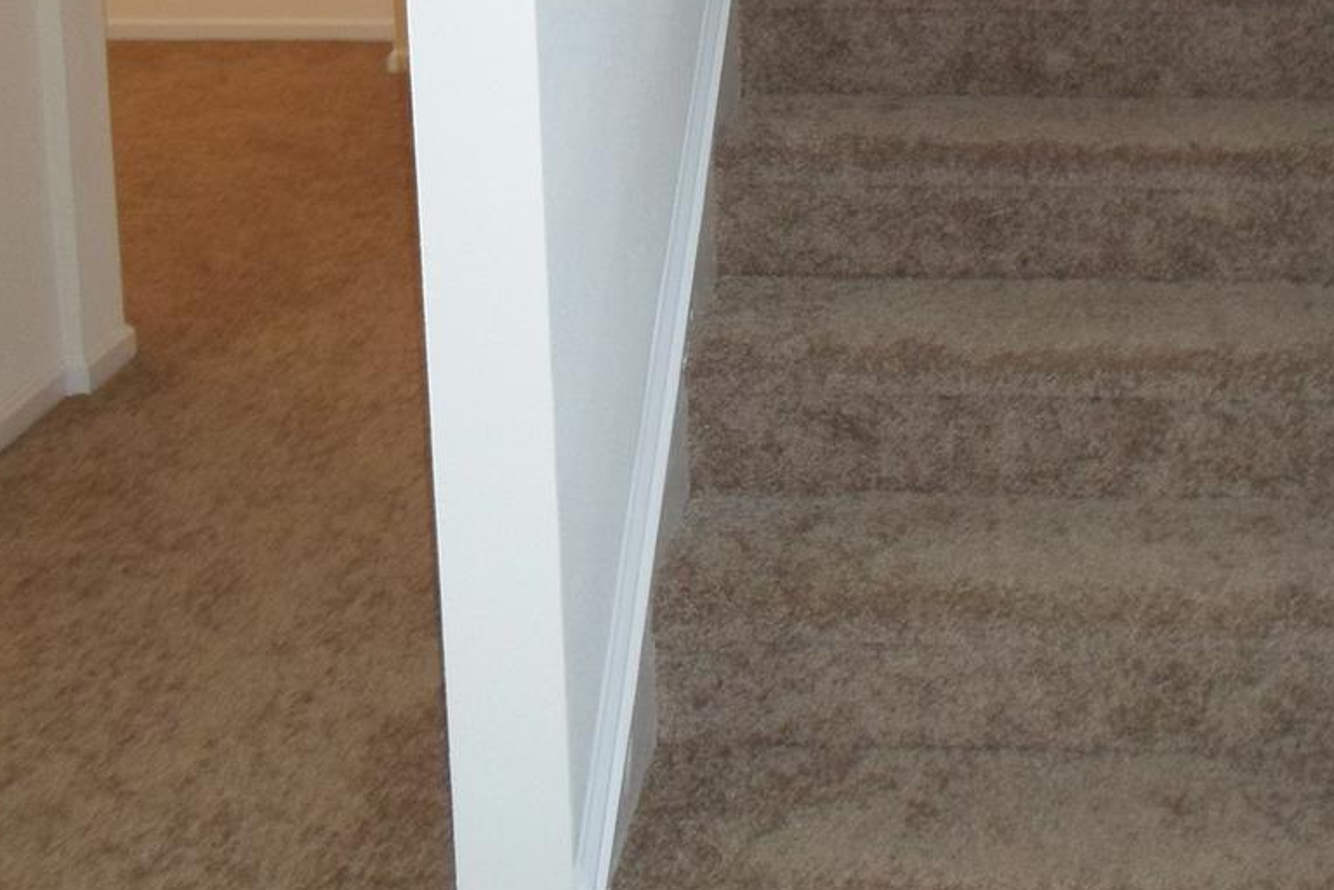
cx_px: 947
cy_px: -101
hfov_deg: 37.5
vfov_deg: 24.2
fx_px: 1927
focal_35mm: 52
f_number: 2.5
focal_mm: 4.5
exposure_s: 1/30
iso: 120
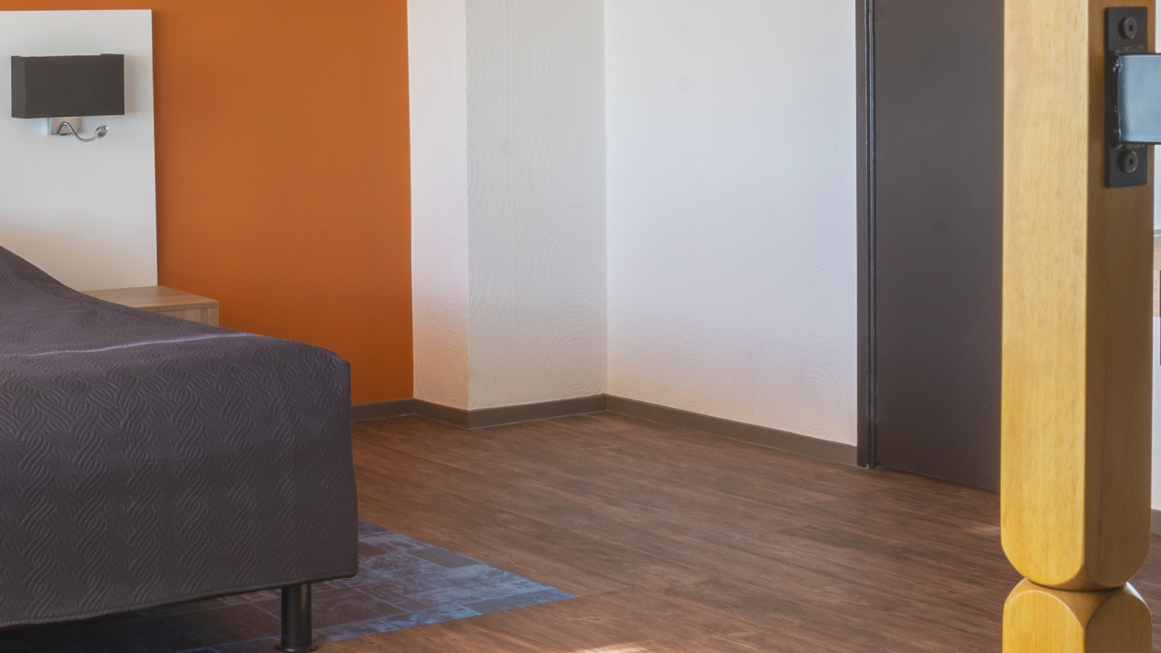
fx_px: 1755
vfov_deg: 20.9
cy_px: 157
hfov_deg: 35.3
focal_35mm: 57
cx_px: 217
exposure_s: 1
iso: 160
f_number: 18
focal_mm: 17
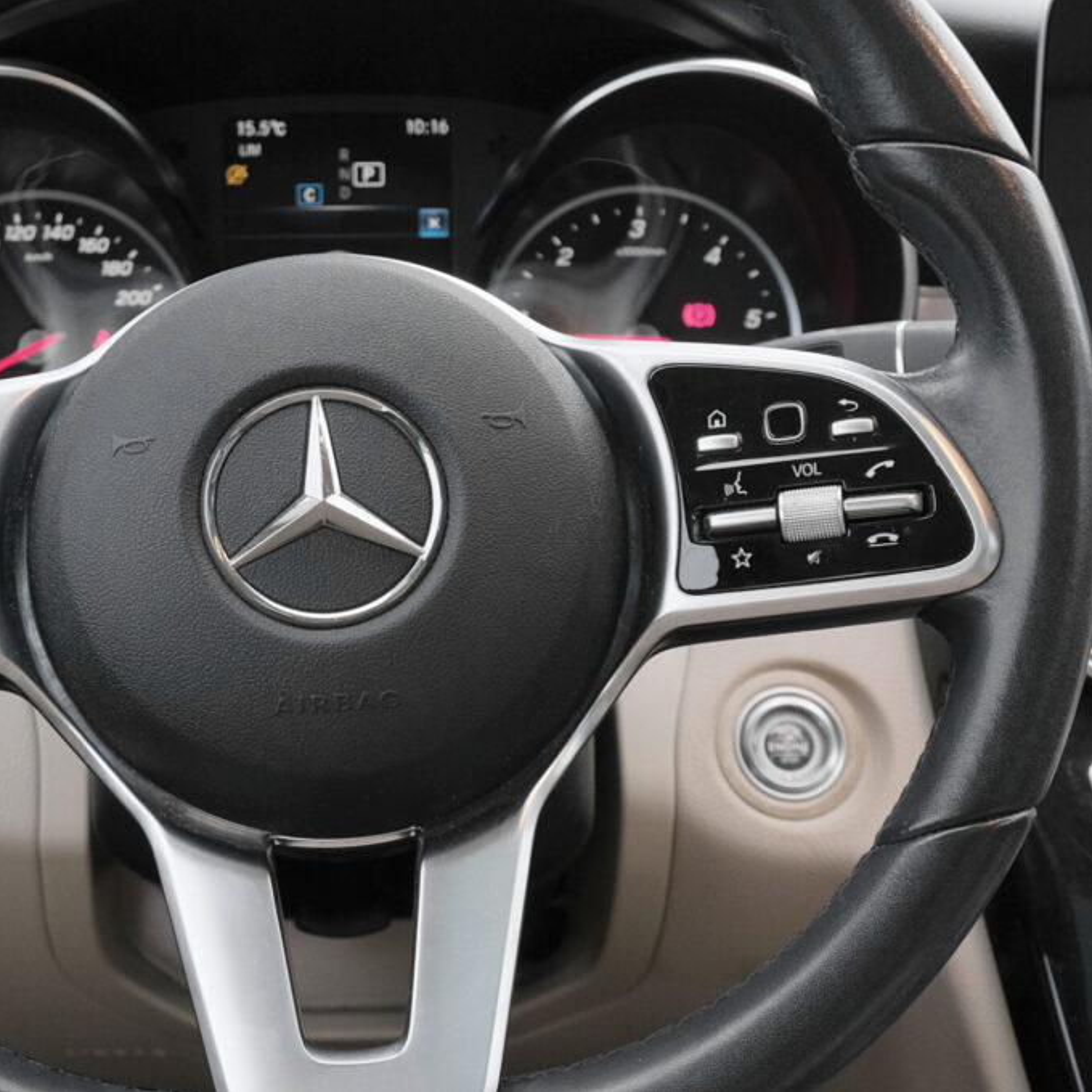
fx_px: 3105
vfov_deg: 19.9
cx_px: 305
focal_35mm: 87
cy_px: 545
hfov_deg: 19.8
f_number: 8
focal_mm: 45
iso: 2000
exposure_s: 1/80
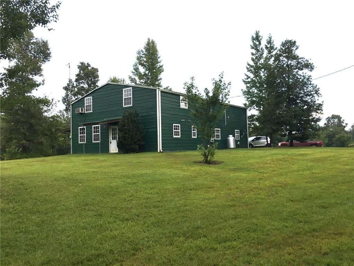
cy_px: 133
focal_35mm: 29
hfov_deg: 61.7
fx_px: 297
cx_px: 177
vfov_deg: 48.2
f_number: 2.2
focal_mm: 4.15
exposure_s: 1/40
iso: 25
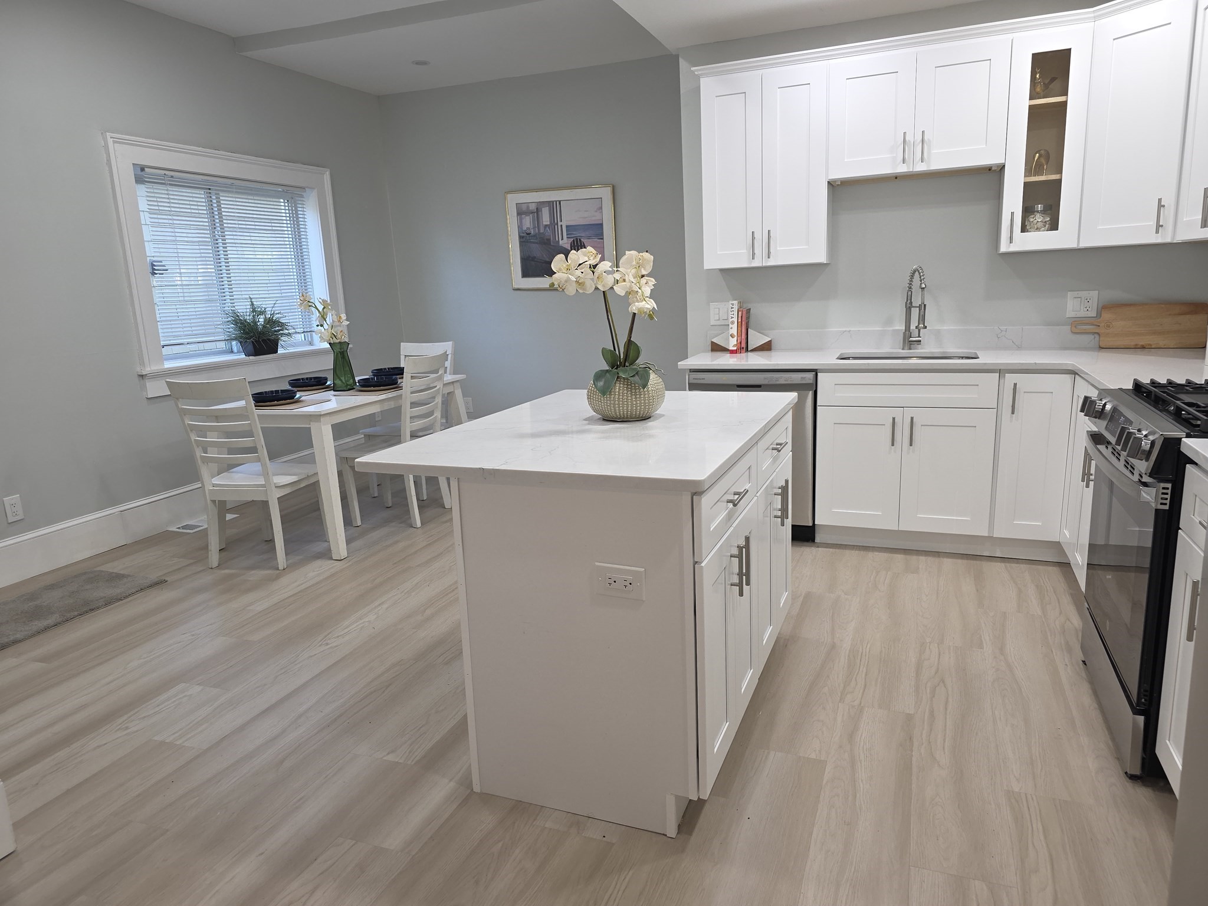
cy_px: 453
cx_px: 604
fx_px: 803
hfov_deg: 73.9
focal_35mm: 23
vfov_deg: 58.9
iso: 64
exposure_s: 1/60
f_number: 1.7
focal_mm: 6.3
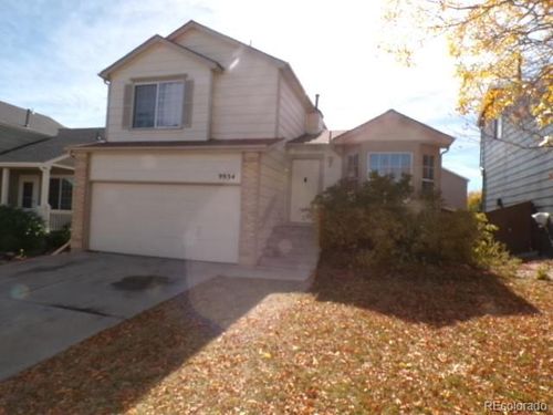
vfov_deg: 56.8
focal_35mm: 24
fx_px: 383
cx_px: 276
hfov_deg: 71.6
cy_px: 208
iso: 100
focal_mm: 4.3
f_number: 4.4
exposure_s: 1/550
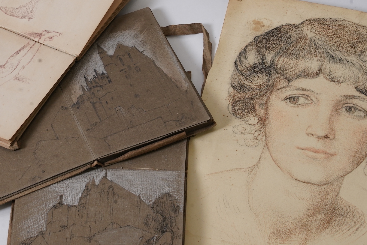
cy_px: 103
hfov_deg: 12.2
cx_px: 139
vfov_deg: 8.2
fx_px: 1713
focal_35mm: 168
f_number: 14
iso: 800
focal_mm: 105
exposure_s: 1/125
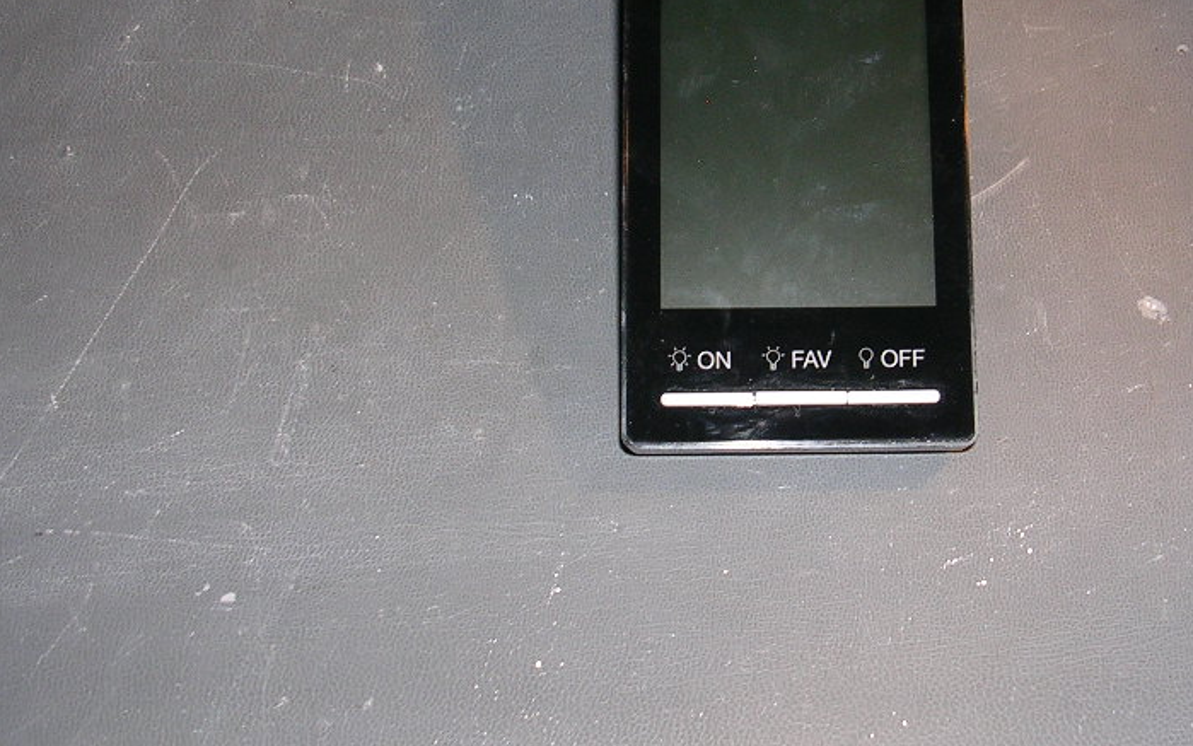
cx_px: 814
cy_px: 213
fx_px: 1918
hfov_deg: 34.2
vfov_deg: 21.9
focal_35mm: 59
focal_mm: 5.8
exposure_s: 1/60.1
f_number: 2.8
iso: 50
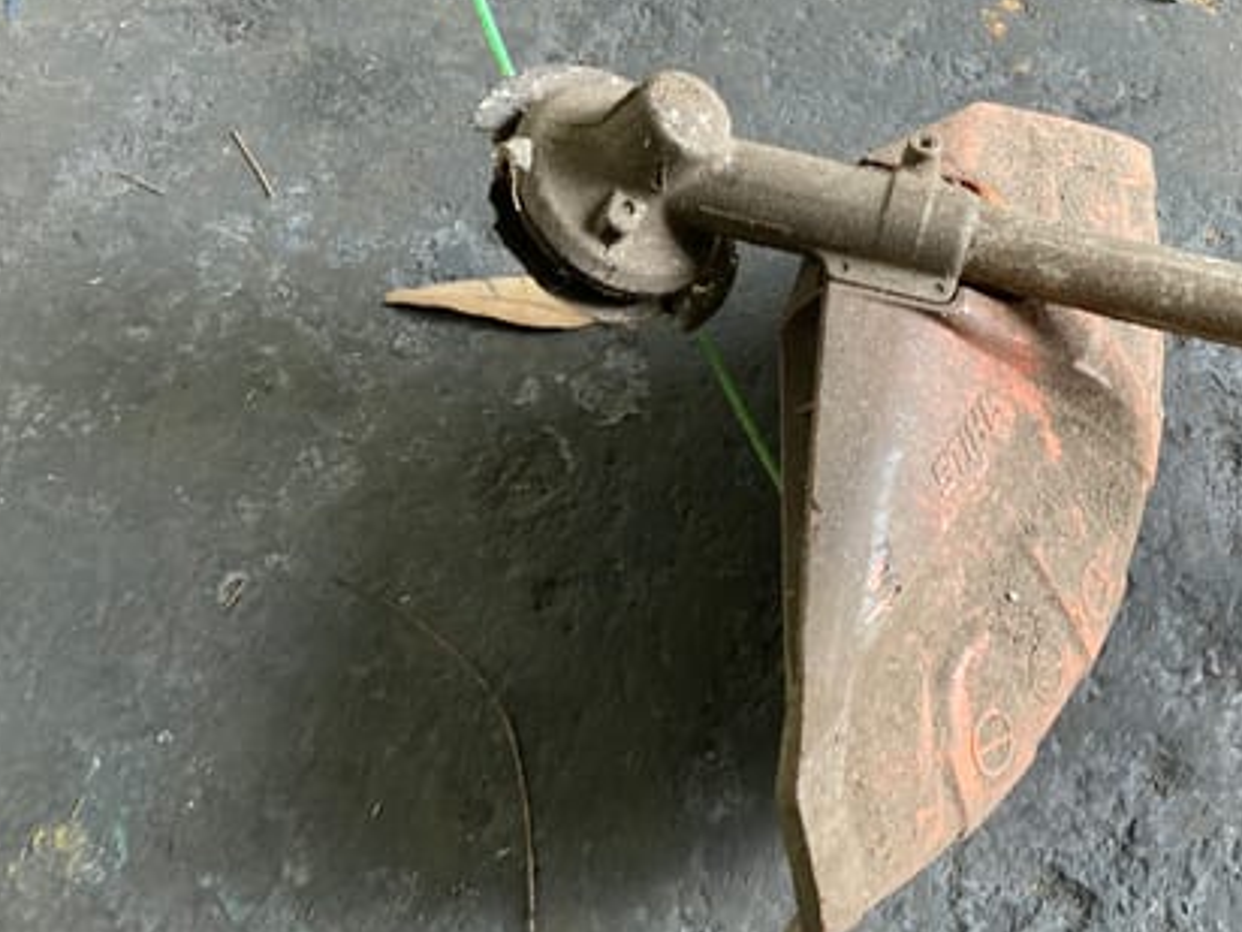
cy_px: 448
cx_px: 705
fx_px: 1220
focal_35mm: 34
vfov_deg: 41.8
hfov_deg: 53.8
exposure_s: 1/60
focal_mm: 3.99
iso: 250
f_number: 1.8
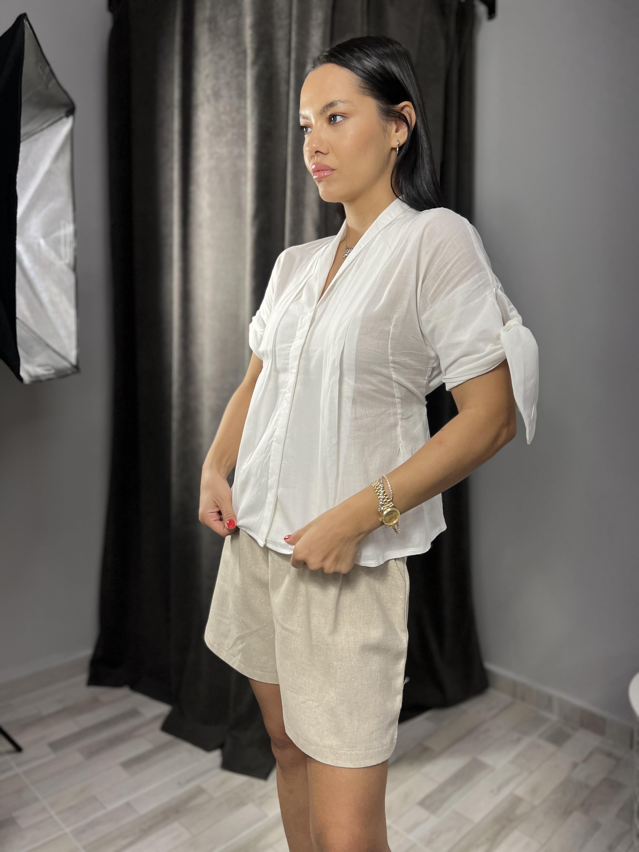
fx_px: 640
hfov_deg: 53.1
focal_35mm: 26
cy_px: 426
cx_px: 320
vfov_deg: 67.3
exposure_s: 1/100
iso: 50
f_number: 1.5
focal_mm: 5.7
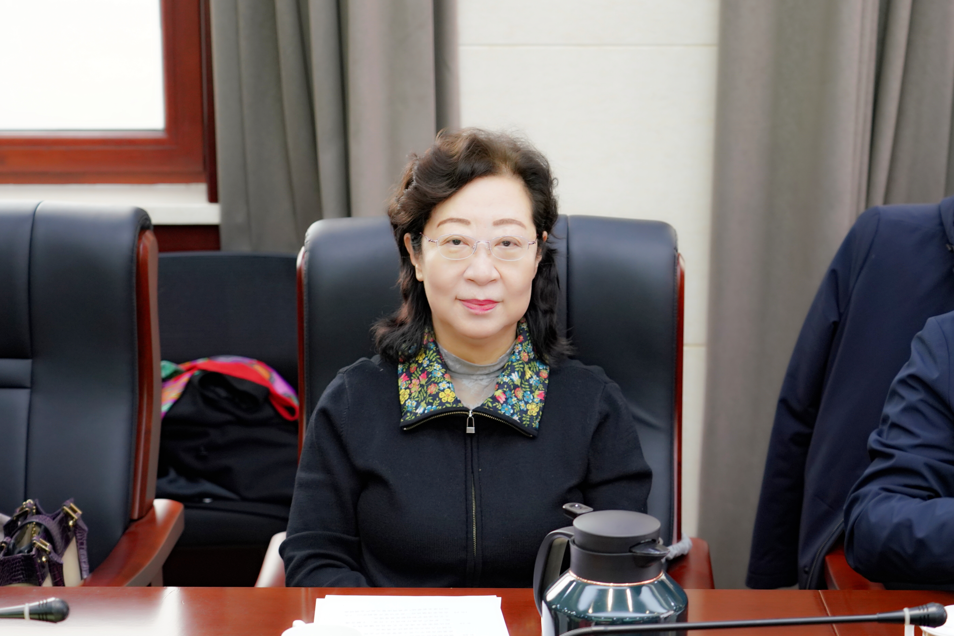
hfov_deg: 33.9
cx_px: 477
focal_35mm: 59
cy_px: 318
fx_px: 1563
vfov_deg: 23.0
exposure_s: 1/50
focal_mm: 59
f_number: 4
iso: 800
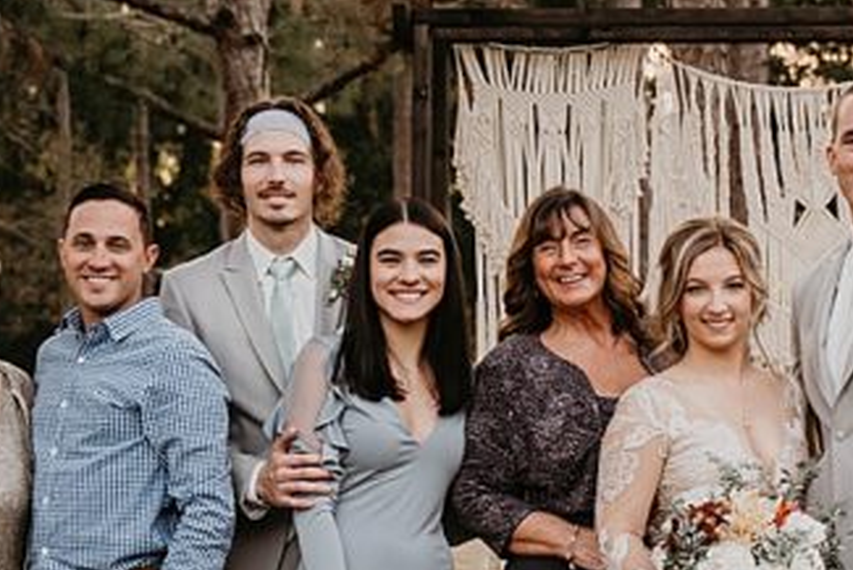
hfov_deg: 15.7
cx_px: 756
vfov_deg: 10.6
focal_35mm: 129
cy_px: 378
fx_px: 3058
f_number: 2.8
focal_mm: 41
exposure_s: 1/320
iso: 400
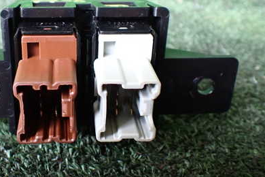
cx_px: 82
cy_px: 61
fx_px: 353
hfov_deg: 40.4
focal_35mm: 48
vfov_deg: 27.9
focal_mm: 5.4
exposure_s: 1/60
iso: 800
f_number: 2.3
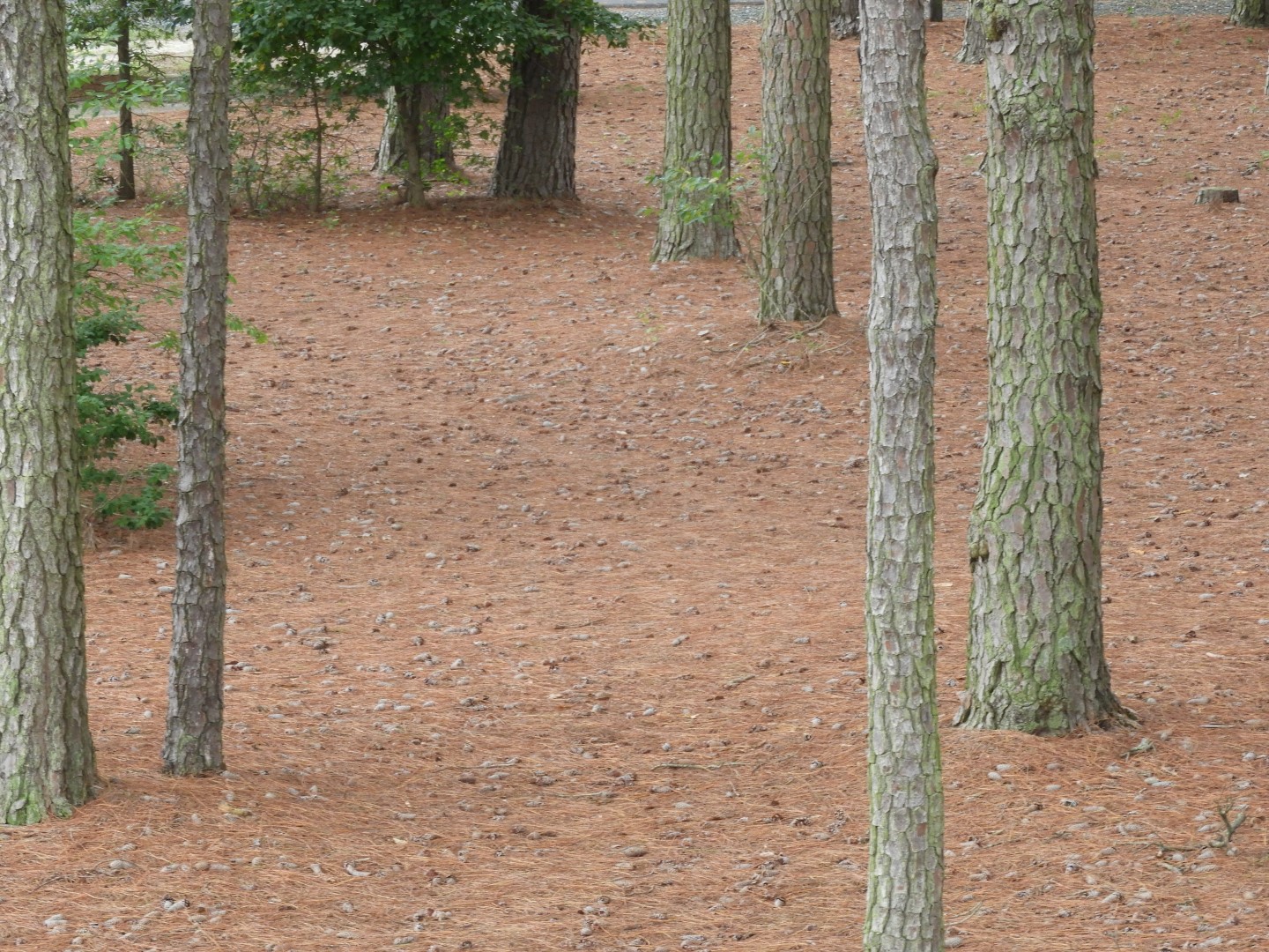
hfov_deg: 9.0
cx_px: 634
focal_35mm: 220
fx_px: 8065
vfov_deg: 6.8
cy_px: 476
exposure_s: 1/60
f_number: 5.3
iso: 280
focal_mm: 39.4
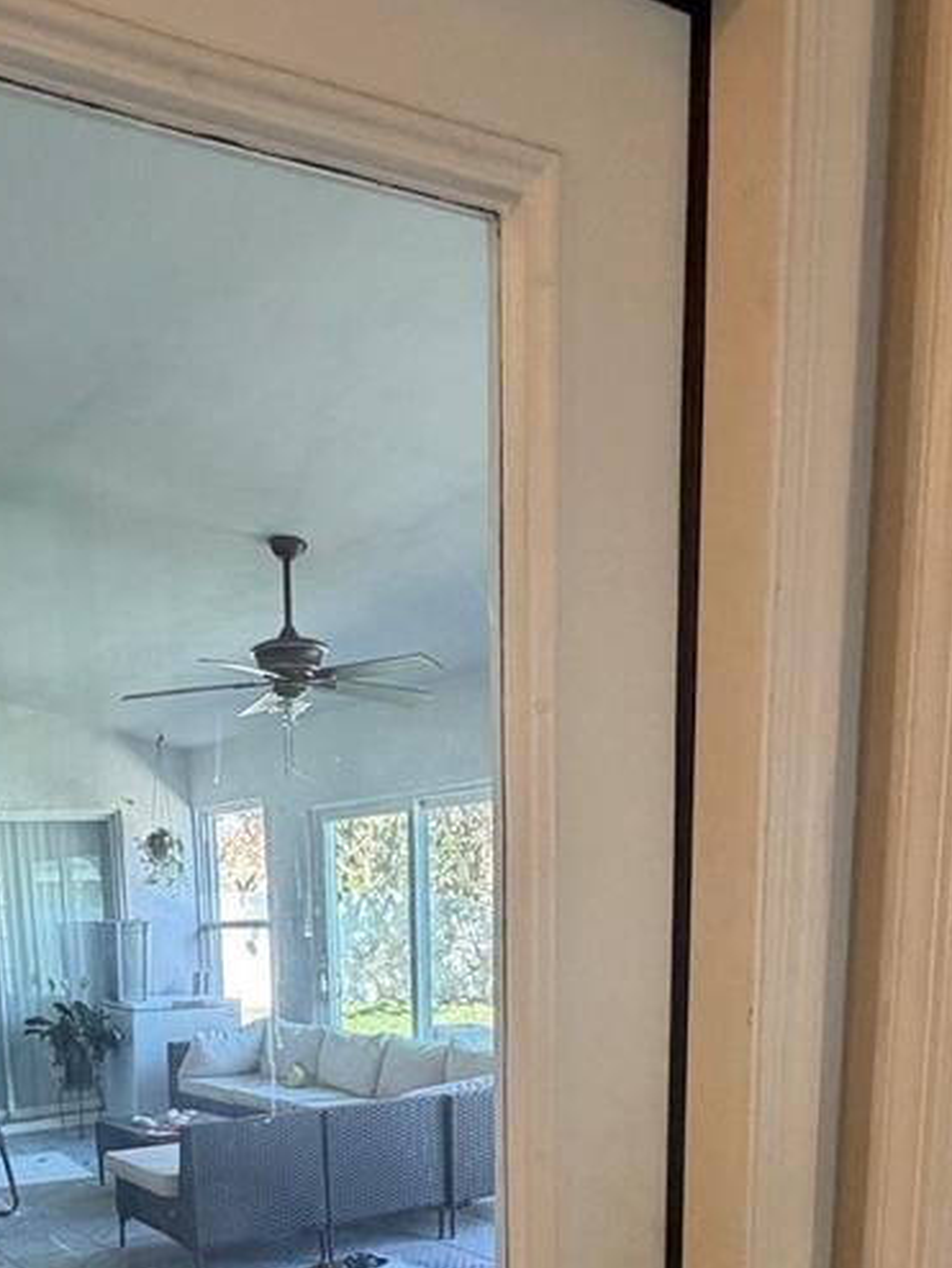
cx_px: 218
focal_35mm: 34
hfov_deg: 40.4
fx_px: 1246
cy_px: 1145
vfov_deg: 48.2
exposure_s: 1/120
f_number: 2.2
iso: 320
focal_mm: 2.22
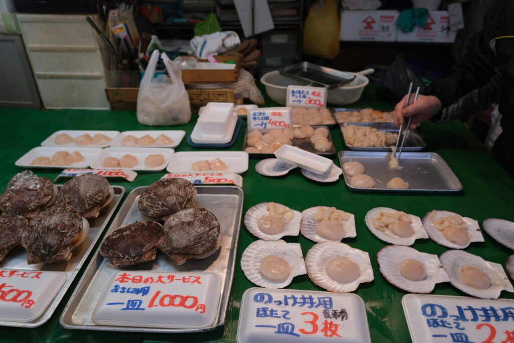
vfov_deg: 51.3
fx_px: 357
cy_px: 172
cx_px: 257
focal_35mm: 25
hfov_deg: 71.5
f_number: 3.2
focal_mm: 16.5
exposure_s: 1/105
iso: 250
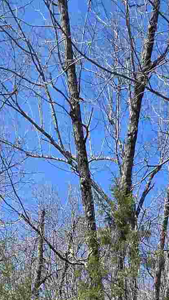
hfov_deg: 19.9
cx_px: 38
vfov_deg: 25.9
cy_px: 449
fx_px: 478
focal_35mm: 60
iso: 40
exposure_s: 1/900
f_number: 1.9
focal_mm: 2.2
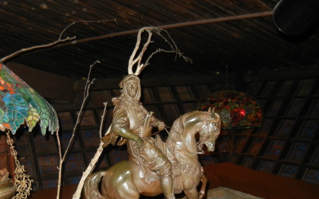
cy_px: 151
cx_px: 105
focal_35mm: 45
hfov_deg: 43.7
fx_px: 391
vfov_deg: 28.1
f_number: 3.5
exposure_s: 1/30
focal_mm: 5.4
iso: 342
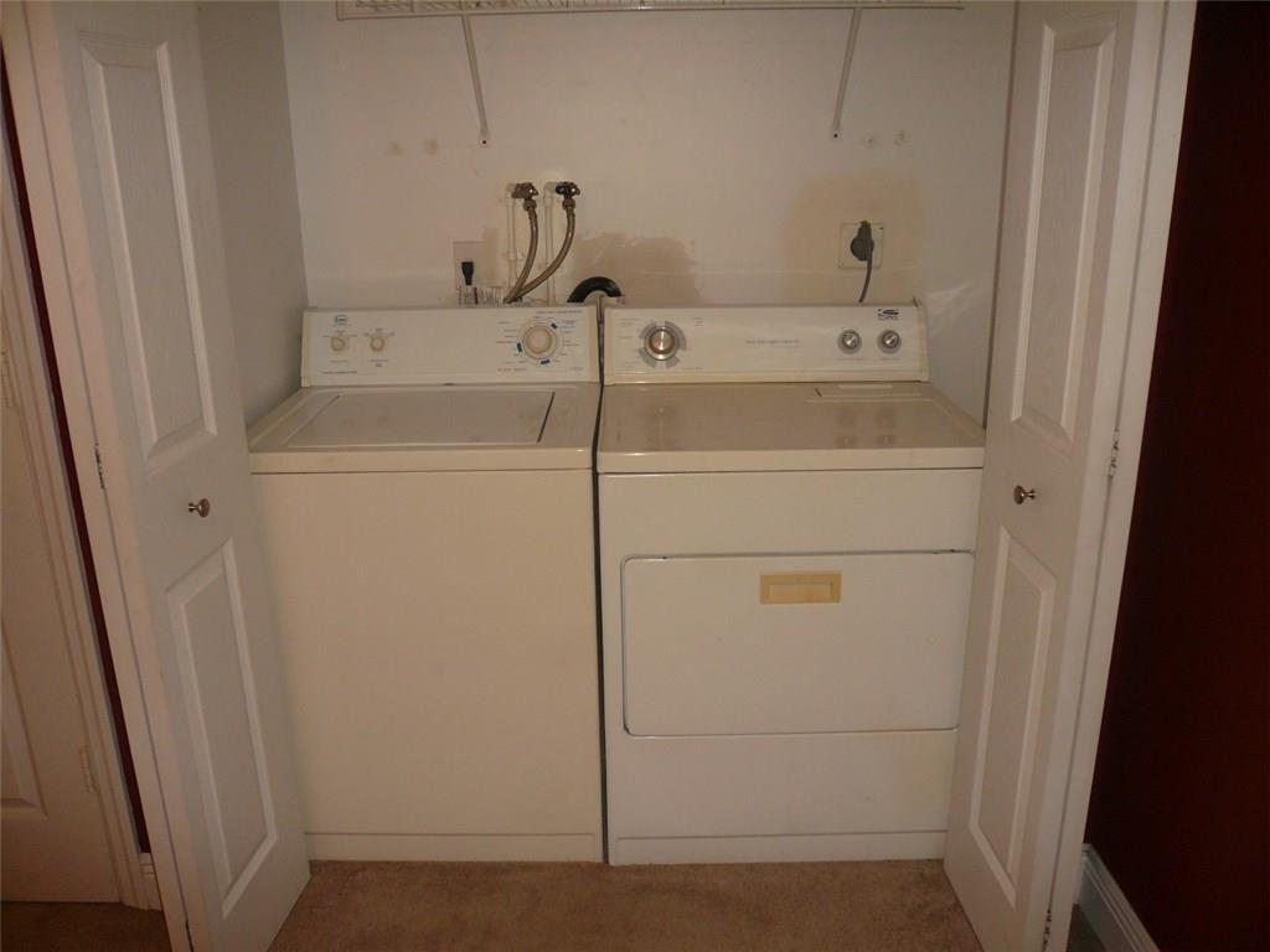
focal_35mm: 28
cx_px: 635
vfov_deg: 49.7
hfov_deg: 63.4
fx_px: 1027
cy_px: 476
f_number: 2.8
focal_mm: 4.6
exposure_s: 1/30
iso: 100
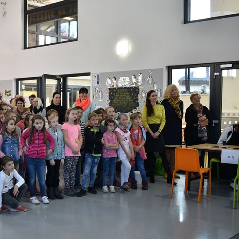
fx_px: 389
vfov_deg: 34.1
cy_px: 134
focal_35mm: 50
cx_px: 18
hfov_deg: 32.2
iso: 110
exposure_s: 1/30
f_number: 3.8
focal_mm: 21
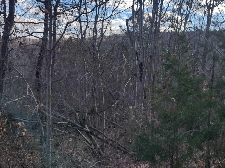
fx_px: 253
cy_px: 54
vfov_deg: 36.4
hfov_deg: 47.2
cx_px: 146
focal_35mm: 39
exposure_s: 1/1576
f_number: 1.7
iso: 100
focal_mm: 4.71
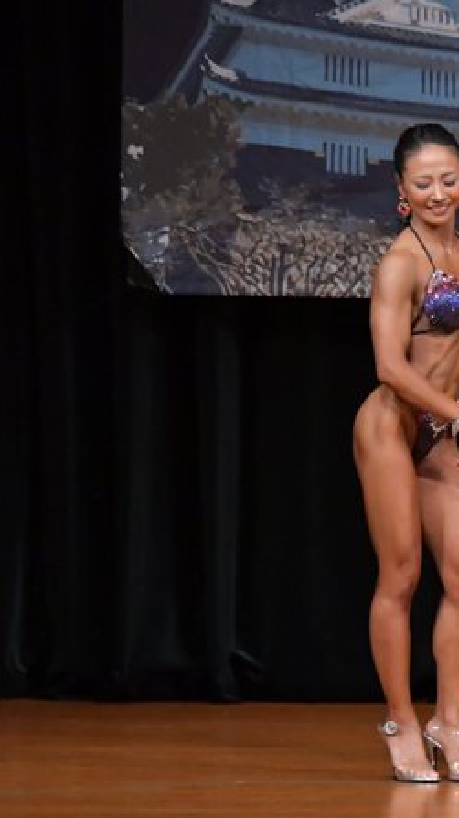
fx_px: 10031
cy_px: 434
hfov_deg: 2.6
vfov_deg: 4.7
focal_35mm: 463
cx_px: 593
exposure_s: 1/400
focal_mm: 170
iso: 5000
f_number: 5.6
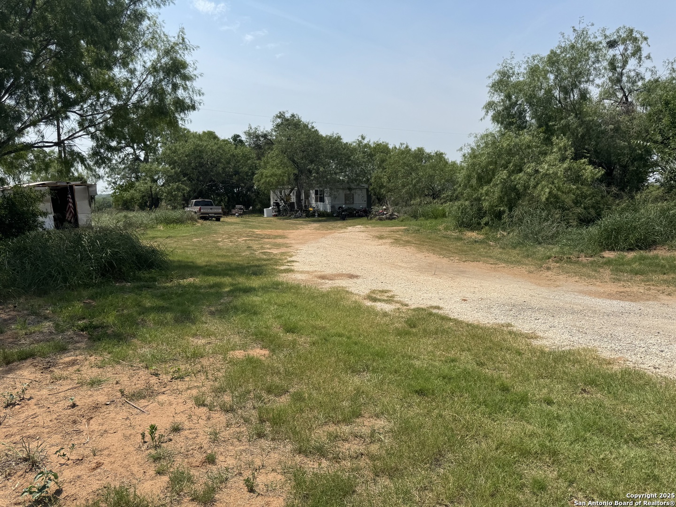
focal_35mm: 24
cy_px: 254
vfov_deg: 56.8
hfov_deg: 71.6
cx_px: 338
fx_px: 469
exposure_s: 1/5814
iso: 80
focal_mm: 6.76
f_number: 1.78
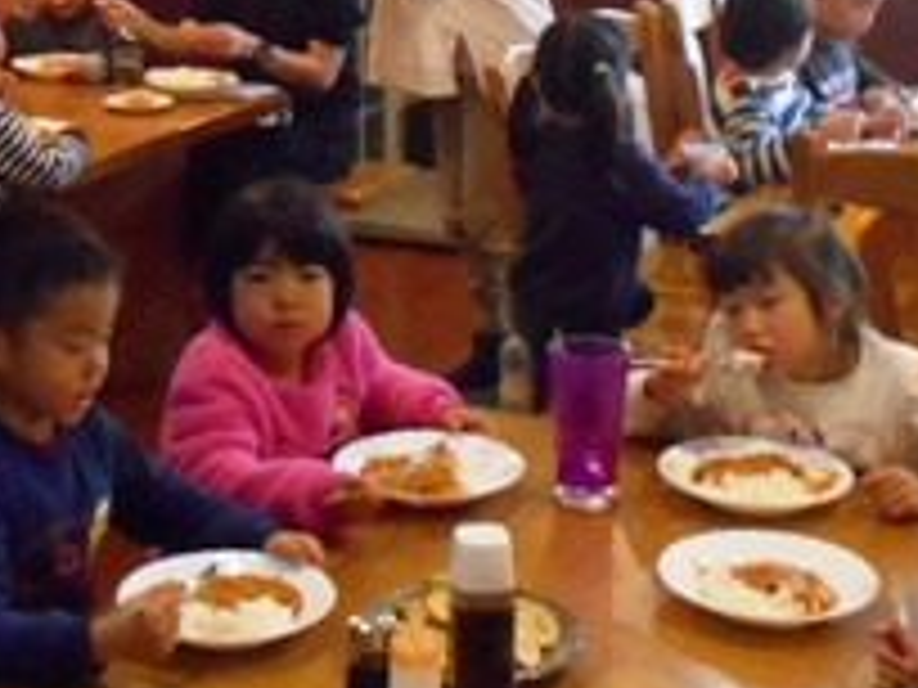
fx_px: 1512
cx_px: 468
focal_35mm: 57
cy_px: 220
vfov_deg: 25.5
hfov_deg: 33.8
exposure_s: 1/50
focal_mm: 4.6
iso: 800
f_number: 3.2
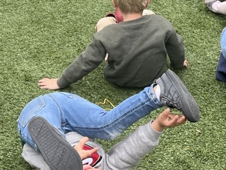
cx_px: 96
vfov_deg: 16.7
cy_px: -13
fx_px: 562
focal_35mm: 86
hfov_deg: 22.7
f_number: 1.6
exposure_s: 1/379
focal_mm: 5.1
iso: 50
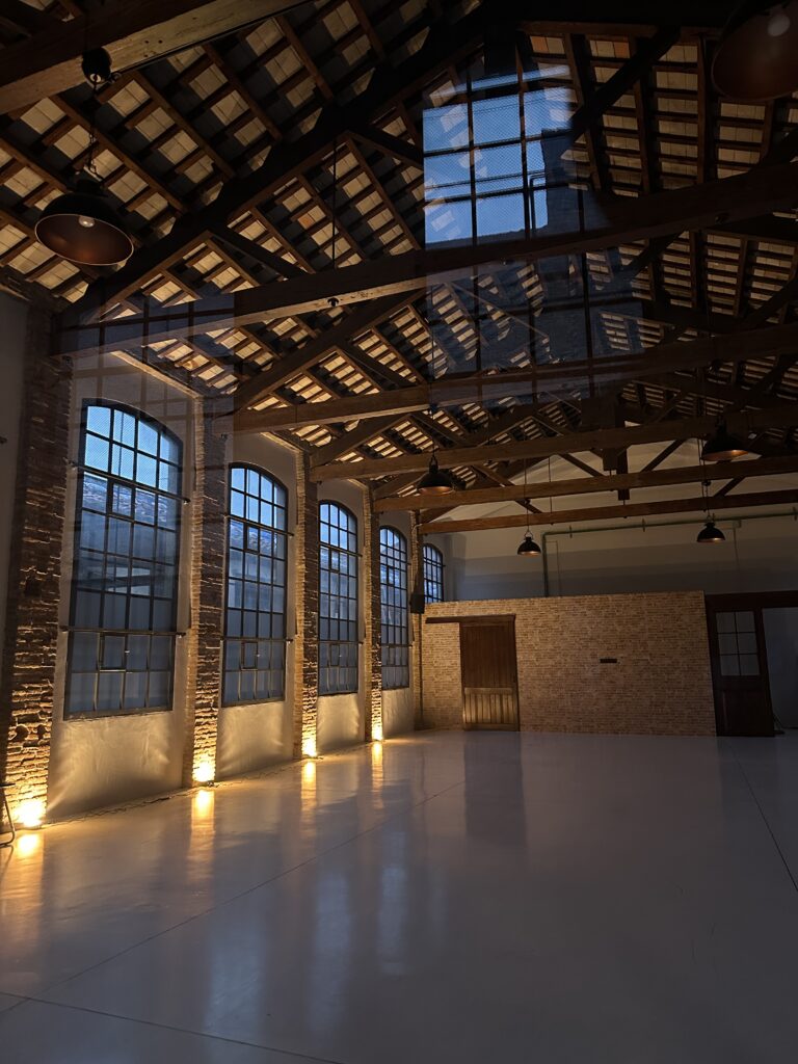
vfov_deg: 71.6
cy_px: 532
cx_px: 399
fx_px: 738
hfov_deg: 56.8
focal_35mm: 24
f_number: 1.78
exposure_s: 1/30
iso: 1000
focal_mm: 6.86
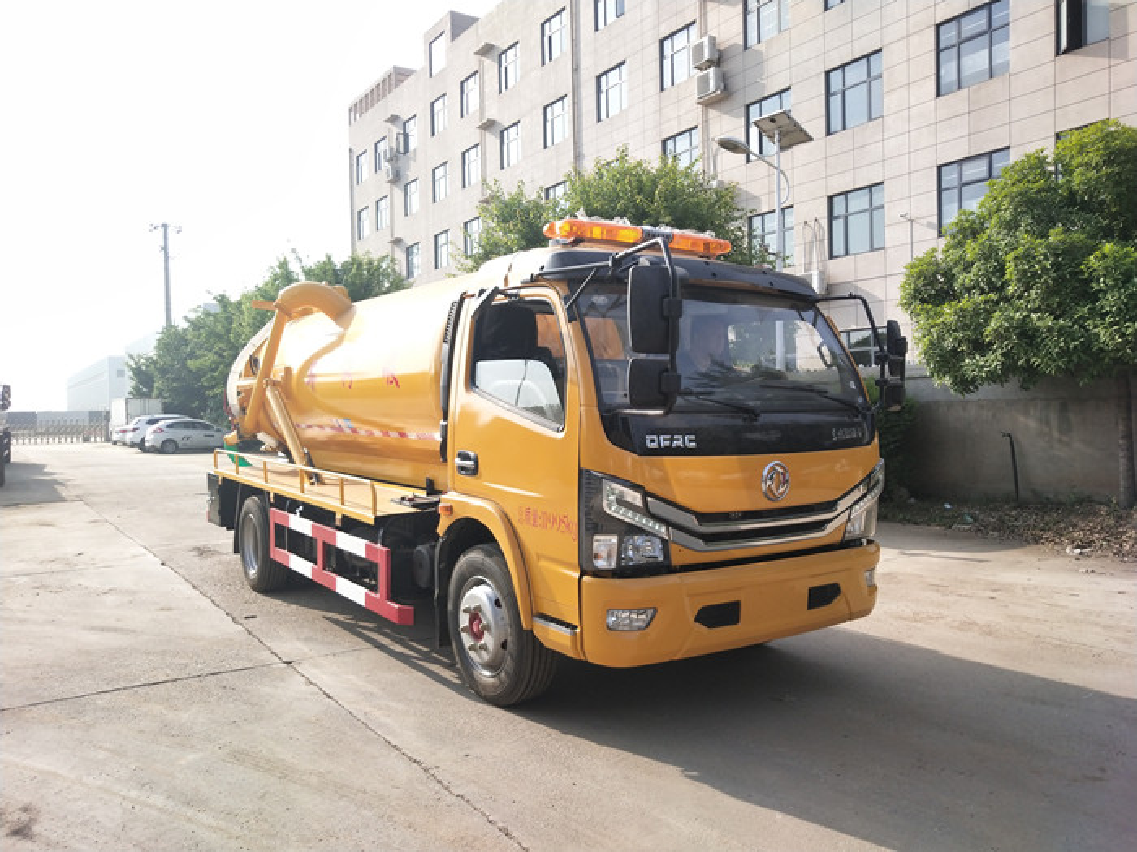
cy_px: 426
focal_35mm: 30
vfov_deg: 46.8
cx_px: 568
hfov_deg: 60.0
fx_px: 985
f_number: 1.8
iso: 50
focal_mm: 3.95
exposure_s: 1/977
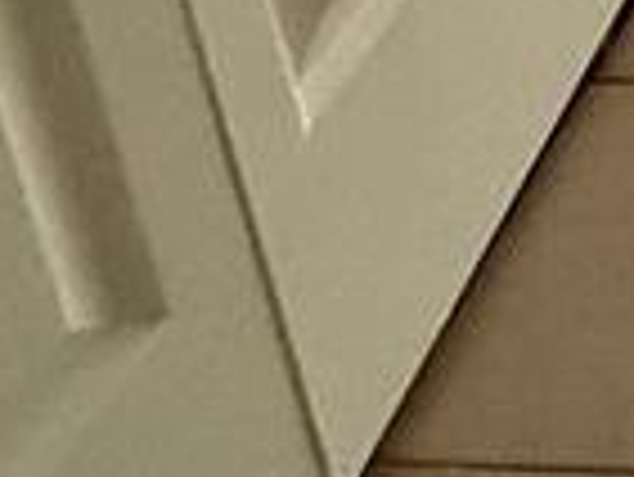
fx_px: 2181
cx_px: 1466
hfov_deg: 13.0
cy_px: -999
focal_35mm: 119
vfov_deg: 9.5
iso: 320
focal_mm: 2.22
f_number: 2.2
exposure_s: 1/77
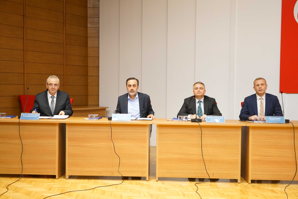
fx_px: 348
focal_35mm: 42
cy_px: 100
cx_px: 149
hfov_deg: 46.4
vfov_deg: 31.9
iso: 2500
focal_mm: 42
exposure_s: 1/160
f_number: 4.5
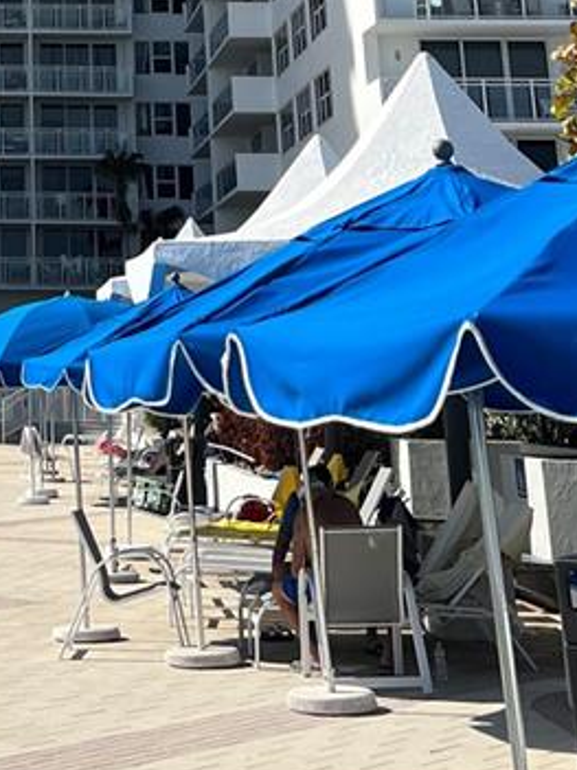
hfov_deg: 16.0
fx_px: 1979
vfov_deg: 19.1
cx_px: -92
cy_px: -412
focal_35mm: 89
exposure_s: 1/5076
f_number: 1.5
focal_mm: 5.7
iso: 50
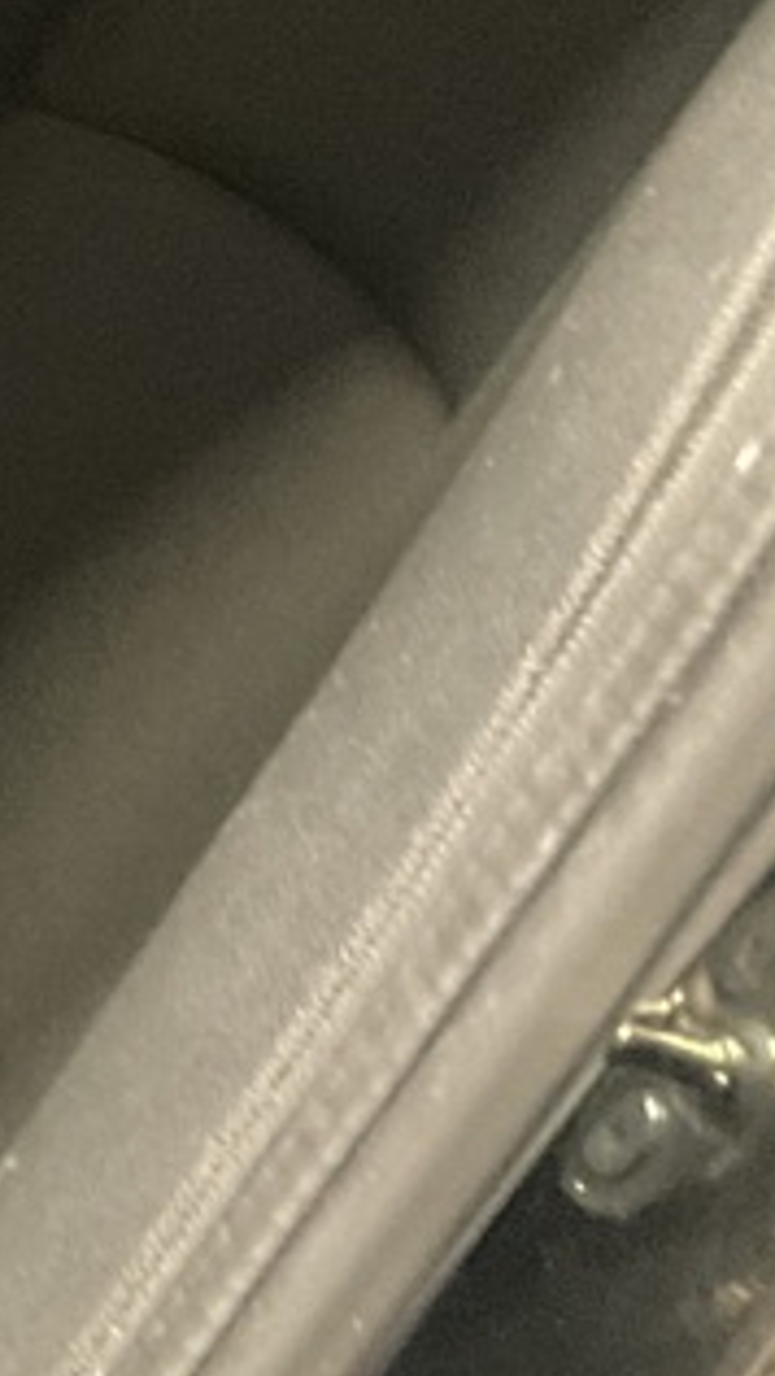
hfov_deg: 10.4
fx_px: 3503
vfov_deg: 22.0
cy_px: 331
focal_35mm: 96
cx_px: -1254
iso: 500
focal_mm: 3
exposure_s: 1/15
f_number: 1.8
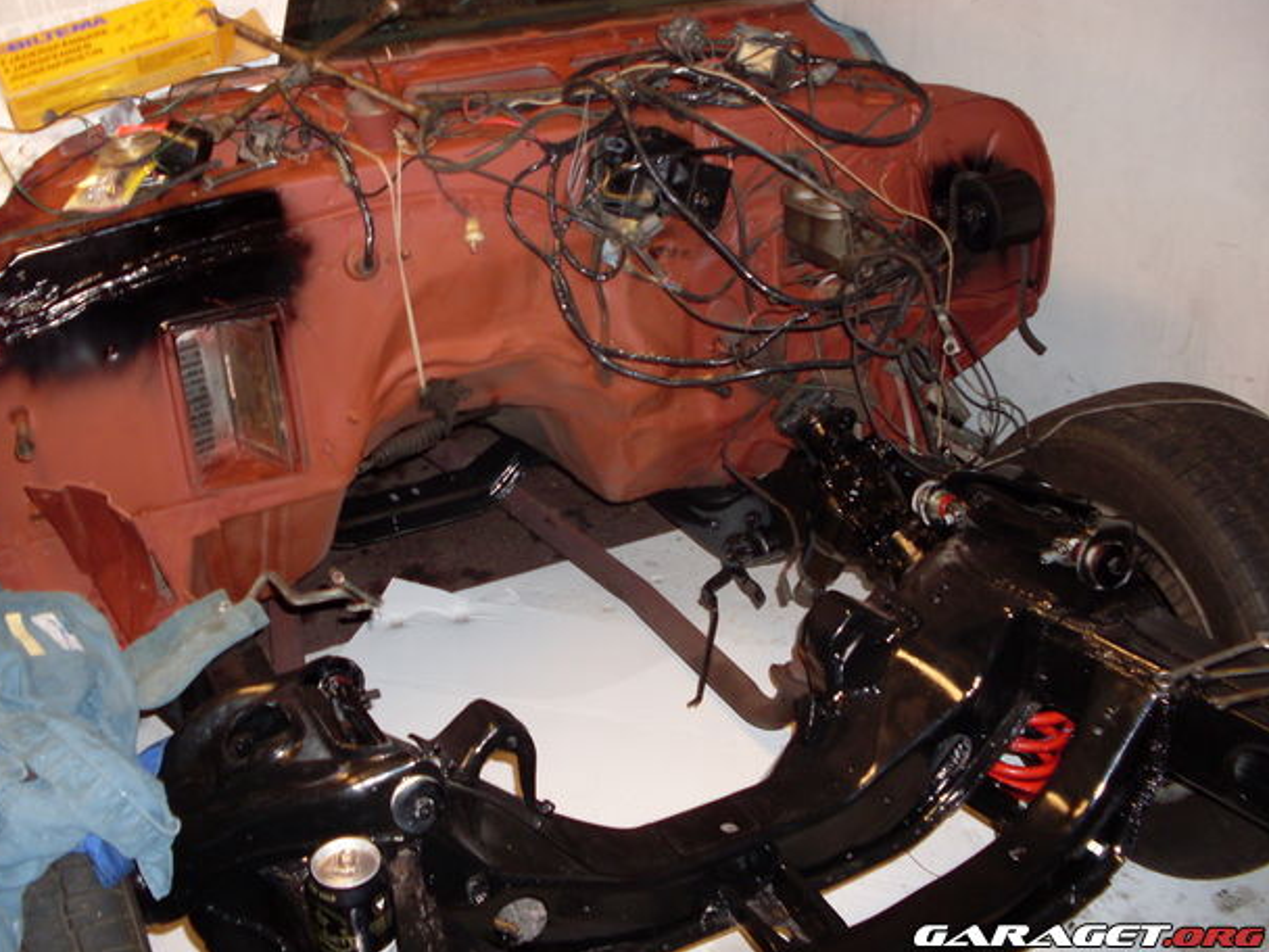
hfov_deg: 46.8
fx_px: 1466
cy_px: 455
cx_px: 603
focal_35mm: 40
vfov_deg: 36.0
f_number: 2.8
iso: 160
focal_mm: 6.3
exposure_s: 1/45
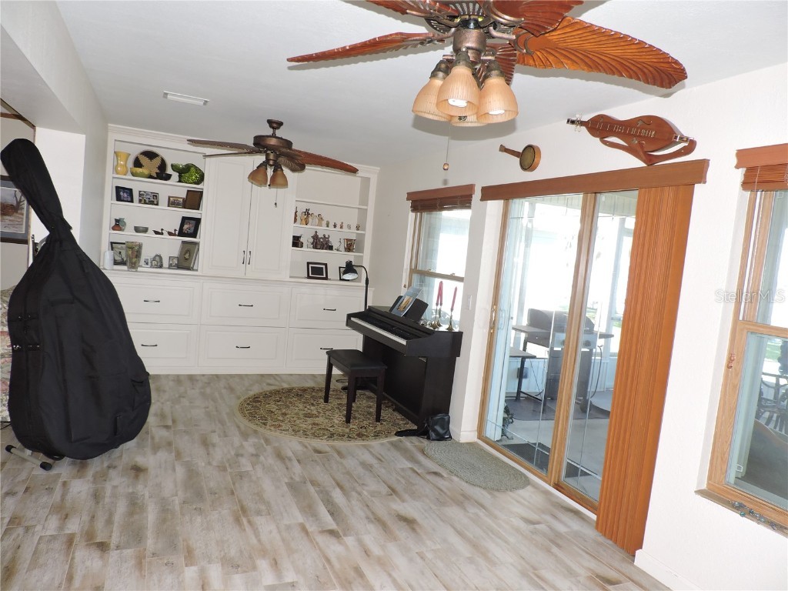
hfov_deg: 71.6
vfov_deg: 56.8
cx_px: 394
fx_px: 546
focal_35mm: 24
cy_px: 296
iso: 200
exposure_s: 1/30
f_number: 3
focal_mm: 4.3
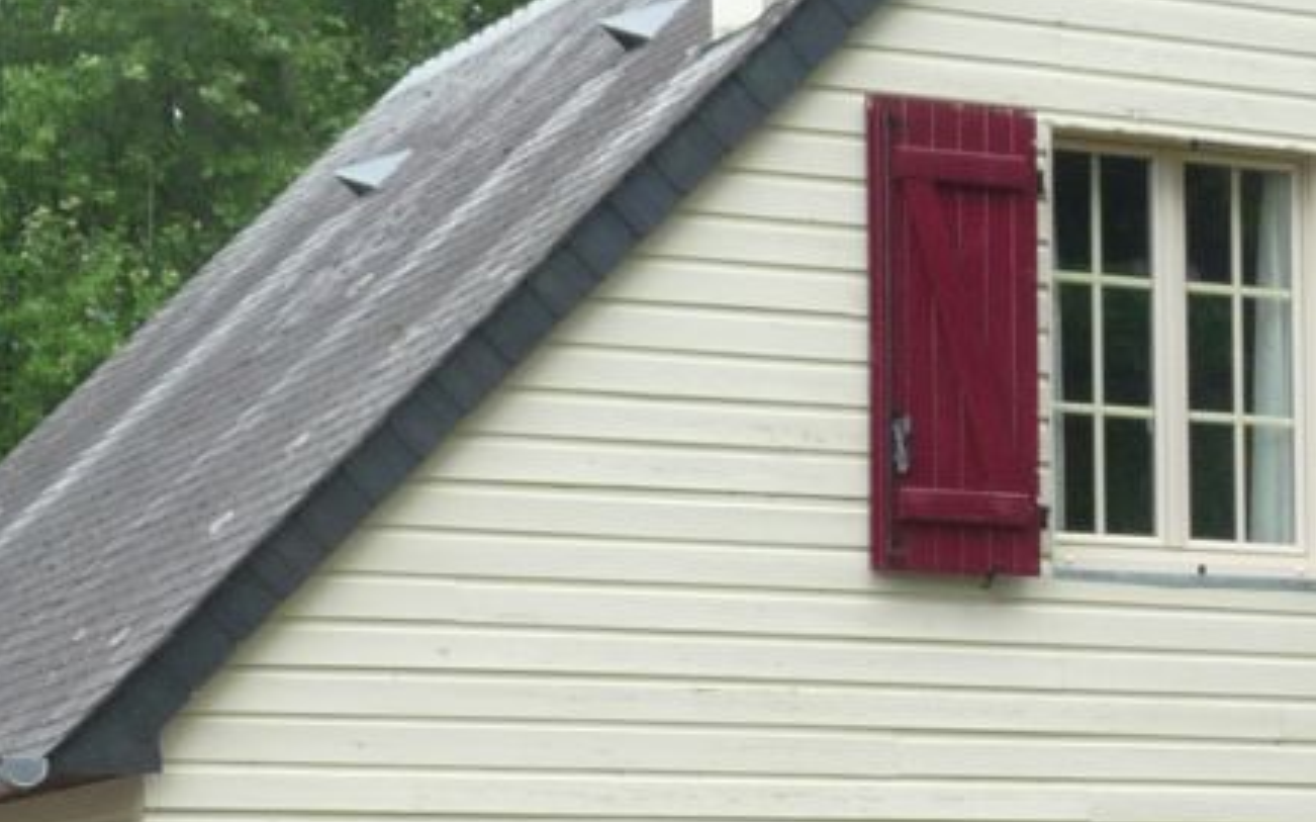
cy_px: 1122
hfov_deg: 15.2
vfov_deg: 9.6
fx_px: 4769
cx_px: 1522
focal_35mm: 133
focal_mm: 5.6
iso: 100
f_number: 3.6
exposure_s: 1/100
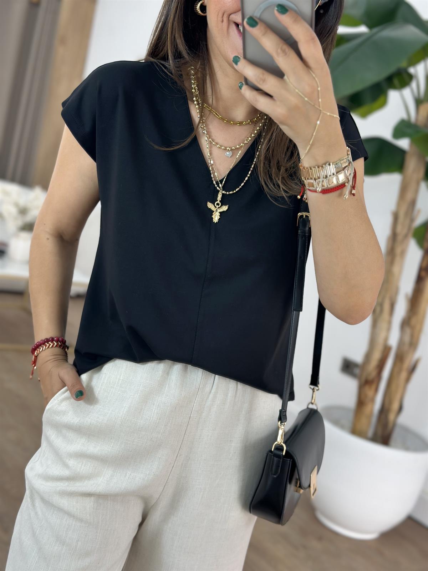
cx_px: 214
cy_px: 286
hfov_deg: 30.3
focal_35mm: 48
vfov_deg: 39.7
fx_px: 791
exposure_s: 1/100
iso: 80
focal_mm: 6.86
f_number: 1.78
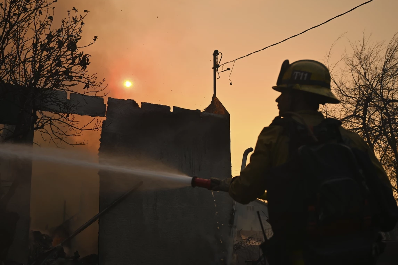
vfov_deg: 30.5
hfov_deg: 44.5
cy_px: 134
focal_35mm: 44
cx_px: 195
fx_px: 487
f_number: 2.8
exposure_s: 1/1000
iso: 100
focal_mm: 28
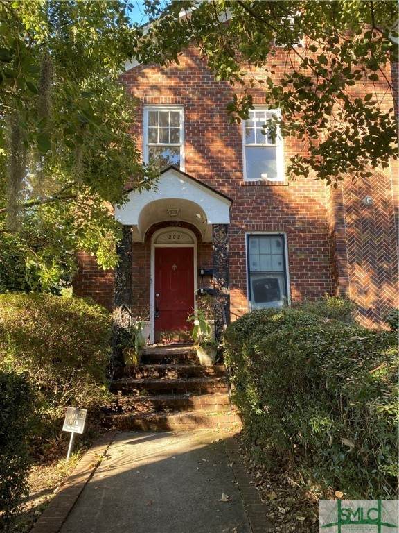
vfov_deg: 67.3
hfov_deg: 53.1
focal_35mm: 26
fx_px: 400
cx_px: 200
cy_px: 266
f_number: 1.8
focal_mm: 4.25
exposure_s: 1/122
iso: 50
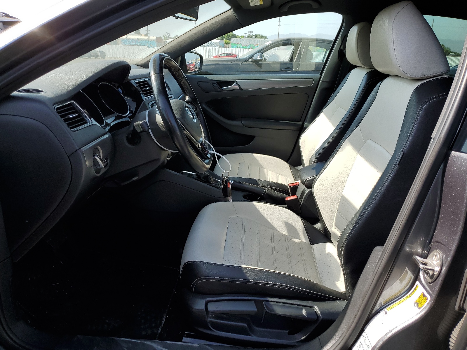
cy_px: 175
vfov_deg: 53.1
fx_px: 351
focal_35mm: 26
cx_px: 234
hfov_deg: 67.3
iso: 50
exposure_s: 1/1000
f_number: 1.5
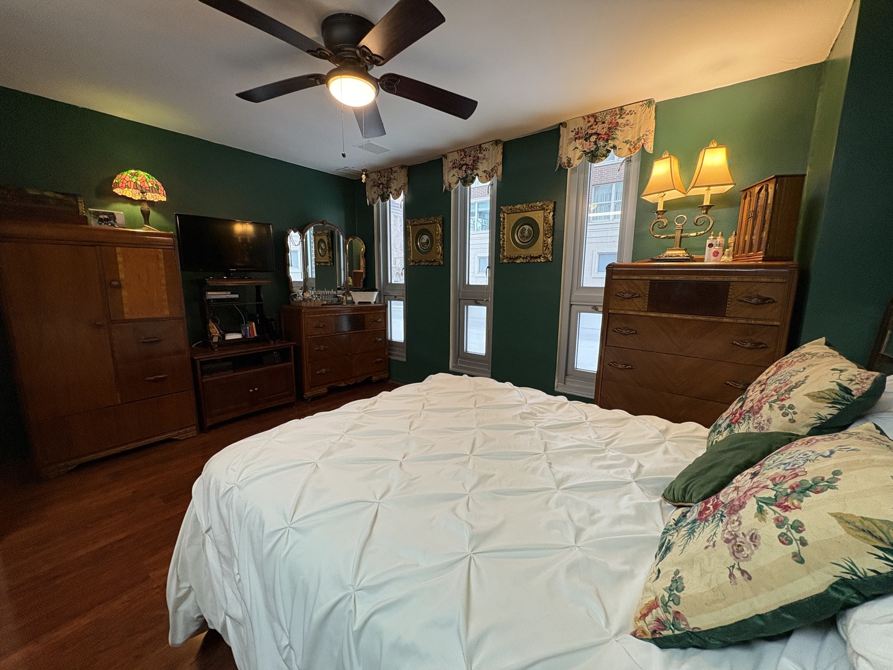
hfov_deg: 102.1
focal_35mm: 14
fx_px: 361
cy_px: 335
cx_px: 446
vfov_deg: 85.7
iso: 320
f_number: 2.2
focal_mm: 2.22
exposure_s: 1/60
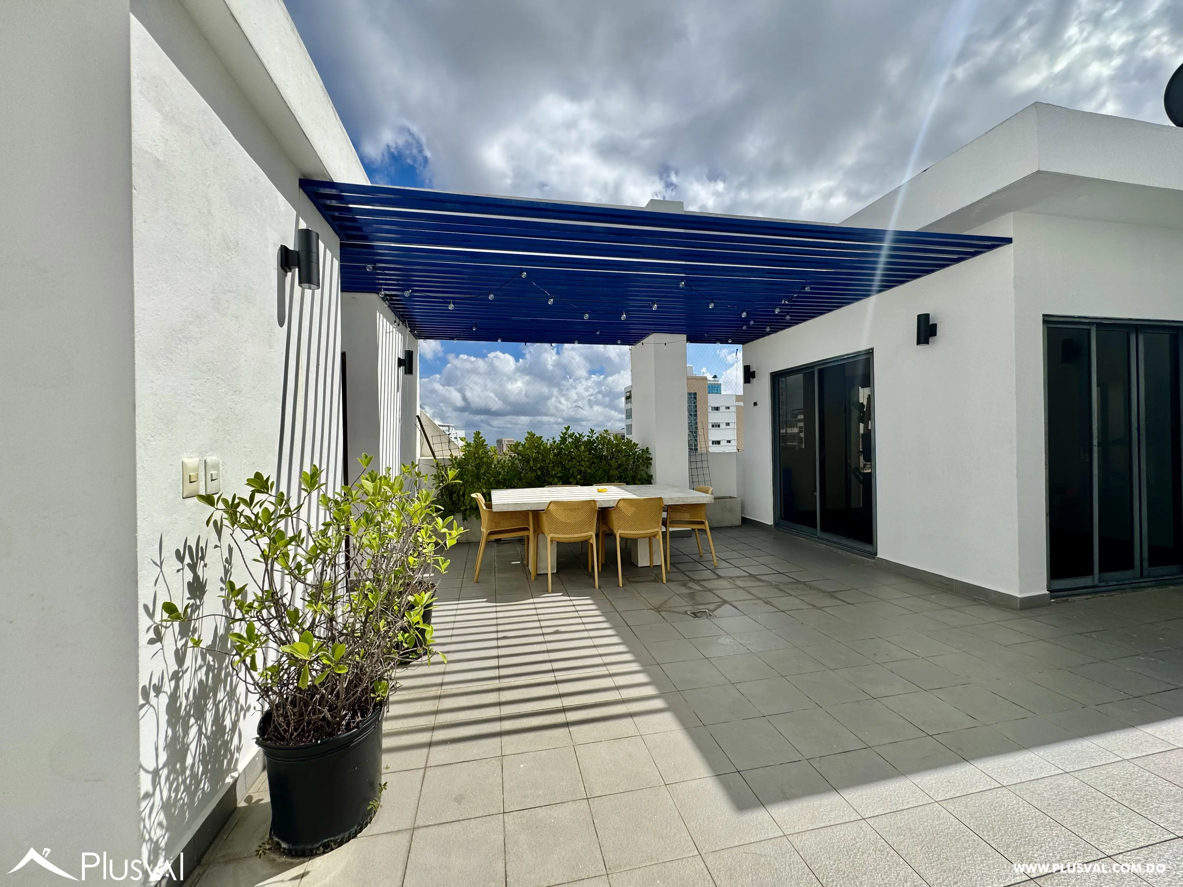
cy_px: 444
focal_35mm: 14
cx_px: 592
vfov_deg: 85.7
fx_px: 478
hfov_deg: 102.1
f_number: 2.2
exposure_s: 1/2415
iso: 50
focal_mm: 2.22
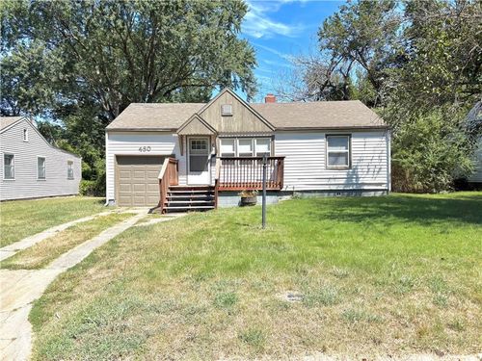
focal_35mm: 26
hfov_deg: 67.3
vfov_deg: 53.1
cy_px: 180
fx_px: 362
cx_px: 241
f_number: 1.6
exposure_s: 1/2747
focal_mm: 5.96
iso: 50
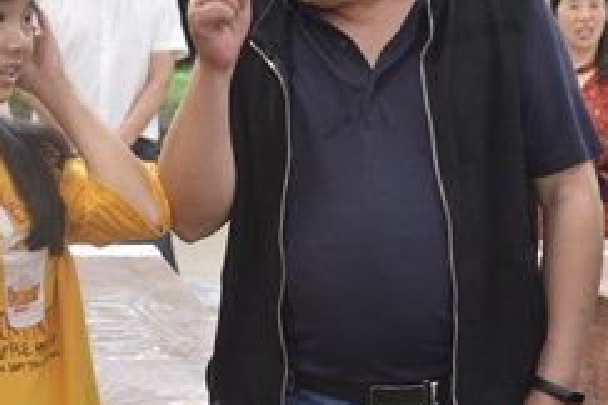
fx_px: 1689
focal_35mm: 100
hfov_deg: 20.4
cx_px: 340
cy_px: 134
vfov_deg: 13.7
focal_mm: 38
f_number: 4
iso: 640
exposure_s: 1/100
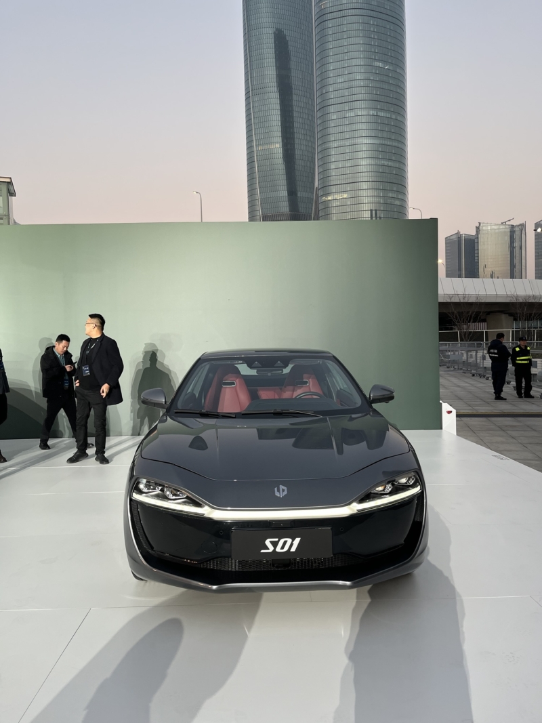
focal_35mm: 26
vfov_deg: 67.3
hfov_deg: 53.1
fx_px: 543
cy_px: 362
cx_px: 271
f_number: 1.6
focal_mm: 5.1
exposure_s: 1/111
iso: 100
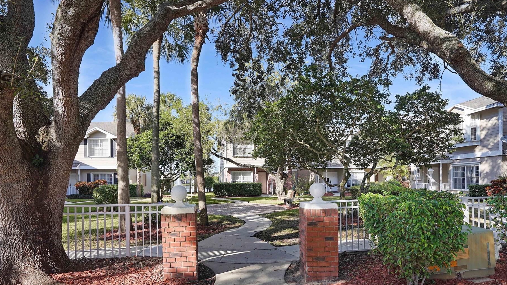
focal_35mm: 19
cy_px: 183
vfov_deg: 57.4
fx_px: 255
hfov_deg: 89.6
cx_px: 250
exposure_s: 1/400
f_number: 5
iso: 125
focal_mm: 16
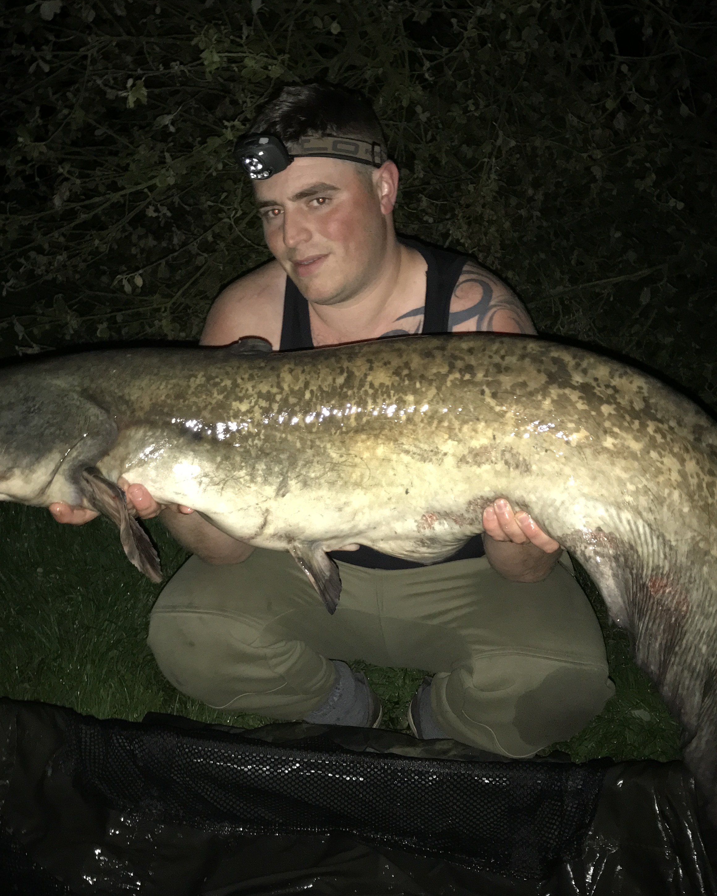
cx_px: 341
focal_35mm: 38
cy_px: 450
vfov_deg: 47.9
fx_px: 1008
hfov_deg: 39.1
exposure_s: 1/17
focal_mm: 3.99
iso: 100
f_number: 1.8
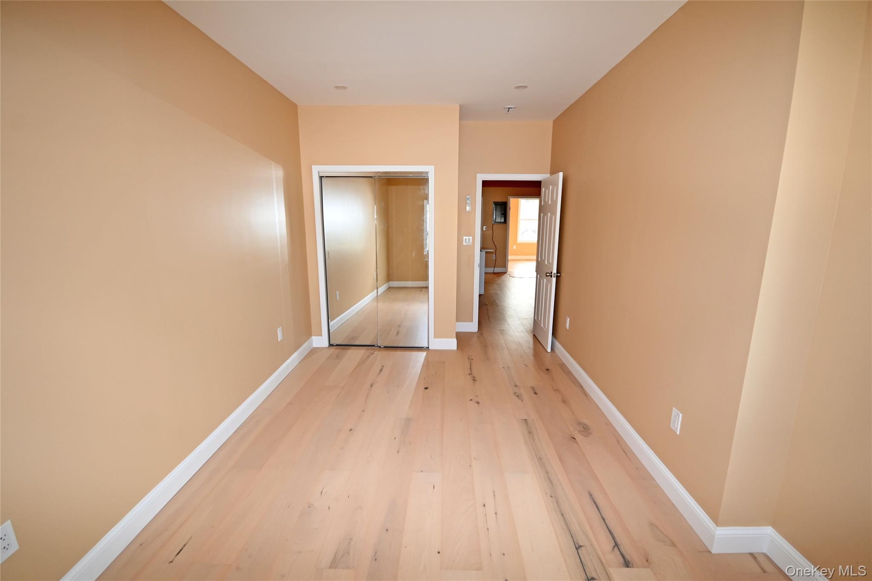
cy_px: 290
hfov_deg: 100.4
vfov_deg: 77.3
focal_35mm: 15
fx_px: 363
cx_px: 436
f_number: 4
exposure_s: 1/60
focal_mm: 10
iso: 200
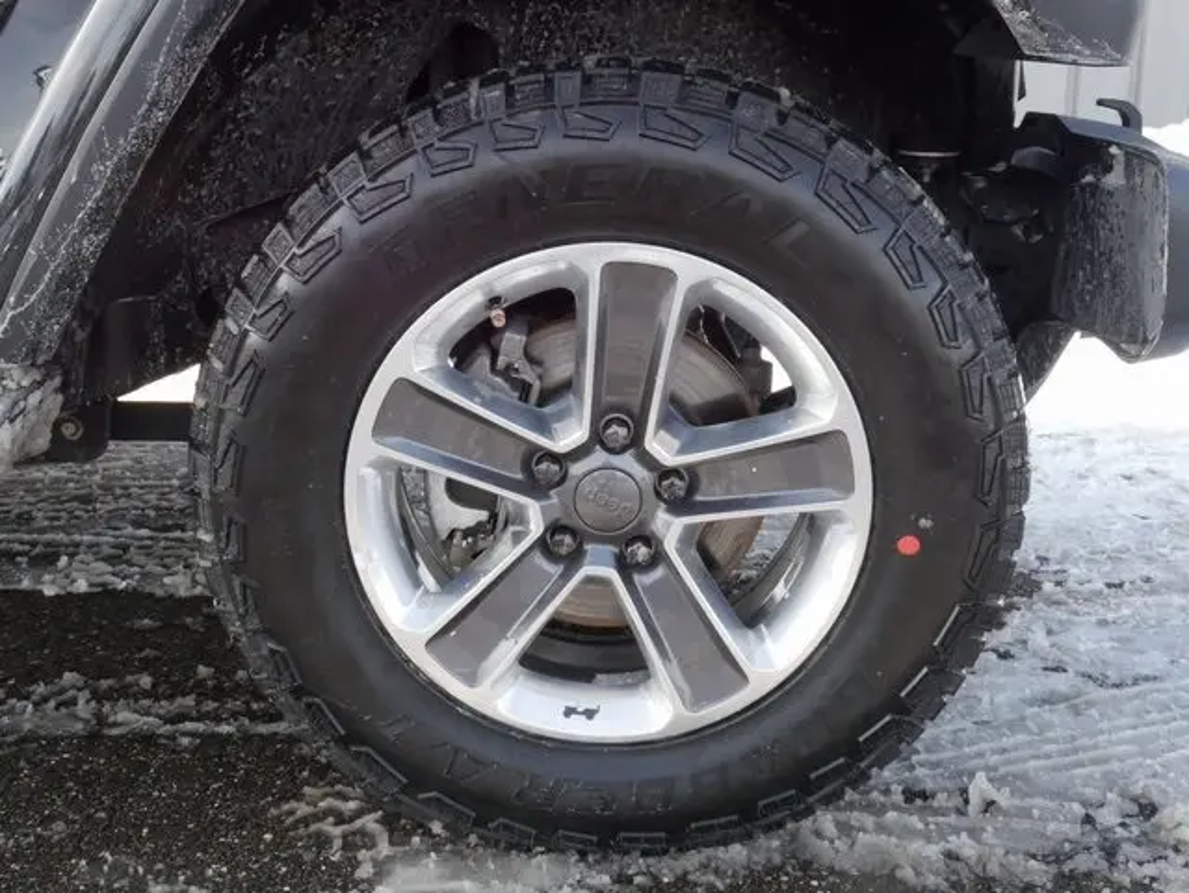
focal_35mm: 38
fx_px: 1306
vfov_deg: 37.8
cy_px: 446
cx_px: 594
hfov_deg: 48.9
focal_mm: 19
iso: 1250
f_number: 20
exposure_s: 1/60
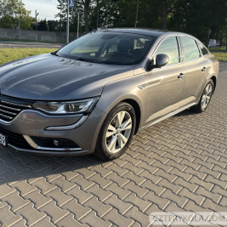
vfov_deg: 52.5
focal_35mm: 31
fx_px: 230
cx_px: 90
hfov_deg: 52.2
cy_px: 114
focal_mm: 5.96
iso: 50
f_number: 1.6
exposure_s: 1/1164
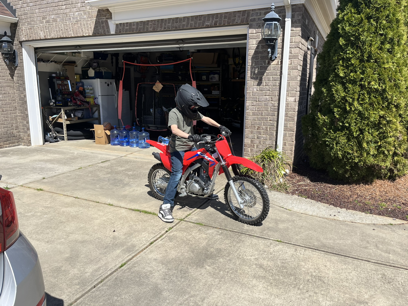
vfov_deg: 53.1
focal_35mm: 26
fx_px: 306
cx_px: 204
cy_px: 153
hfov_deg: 67.3
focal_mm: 5.1
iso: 50
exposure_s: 1/3311
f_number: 1.6
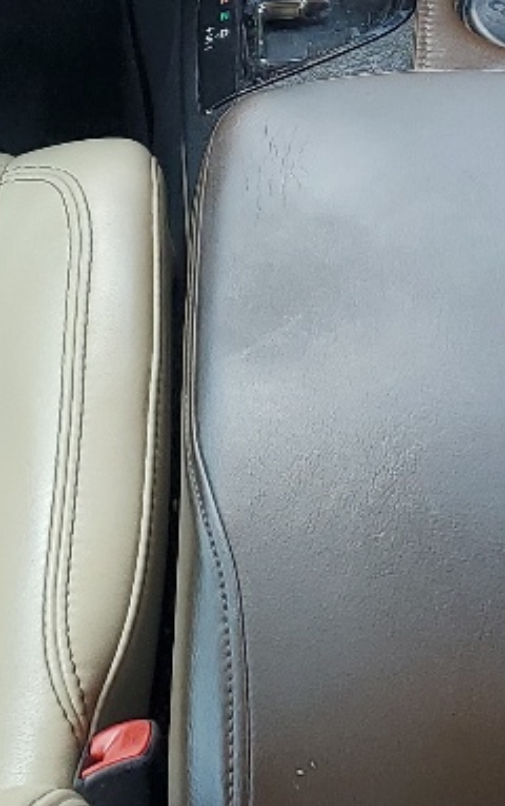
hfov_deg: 11.4
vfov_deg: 17.9
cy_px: 105
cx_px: 354
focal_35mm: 115
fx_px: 2528
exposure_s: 1/182
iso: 50
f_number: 1.5
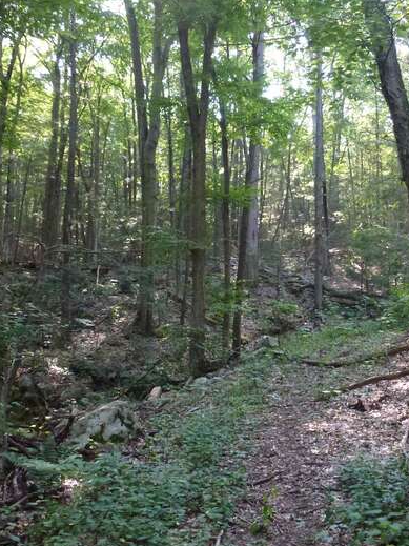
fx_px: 583
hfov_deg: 37.9
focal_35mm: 37
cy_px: 283
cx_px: 292
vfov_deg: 50.1
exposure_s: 1/60
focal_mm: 4.3
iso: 400
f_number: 3.3
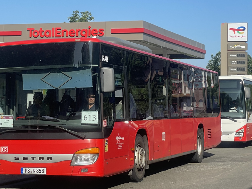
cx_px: 88
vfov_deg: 16.6
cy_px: 70
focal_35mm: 89
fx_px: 648
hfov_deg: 21.9
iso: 25
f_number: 2
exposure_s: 1/1295
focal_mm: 6
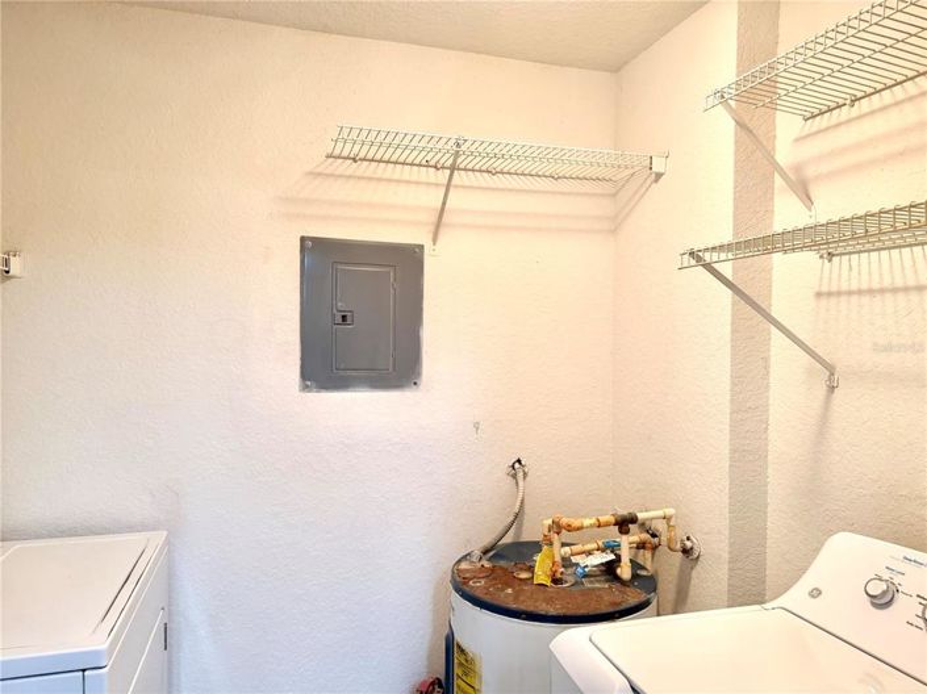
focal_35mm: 24
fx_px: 642
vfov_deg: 56.8
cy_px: 347
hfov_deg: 71.6
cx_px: 464
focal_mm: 6.76
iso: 200
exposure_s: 1/60
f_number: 1.78
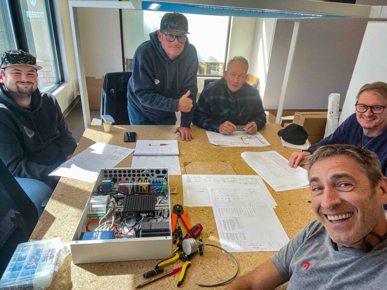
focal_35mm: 23
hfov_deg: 73.9
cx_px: 194
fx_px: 257
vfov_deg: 58.9
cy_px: 145
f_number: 2.2
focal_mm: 2.71
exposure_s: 1/100
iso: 100
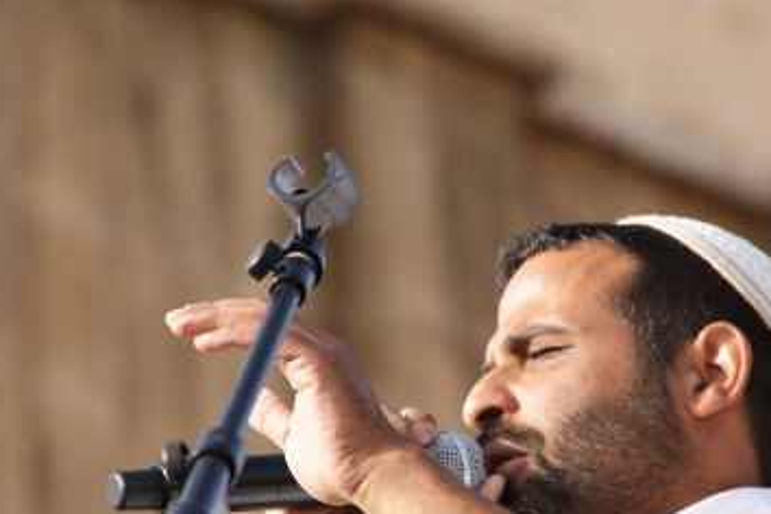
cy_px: 357
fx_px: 11628
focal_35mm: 543
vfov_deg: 2.5
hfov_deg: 3.8
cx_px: 475
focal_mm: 200
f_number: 6.3
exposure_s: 1/320
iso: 250
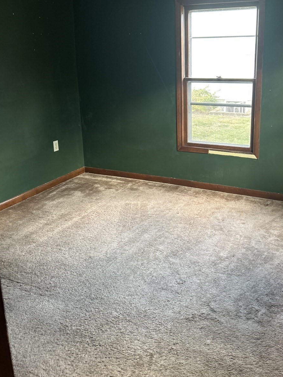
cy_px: 144
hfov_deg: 41.5
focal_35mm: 34
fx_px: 371
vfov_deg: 53.4
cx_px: 178
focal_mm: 5.7
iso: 125
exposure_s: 1/70
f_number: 1.5
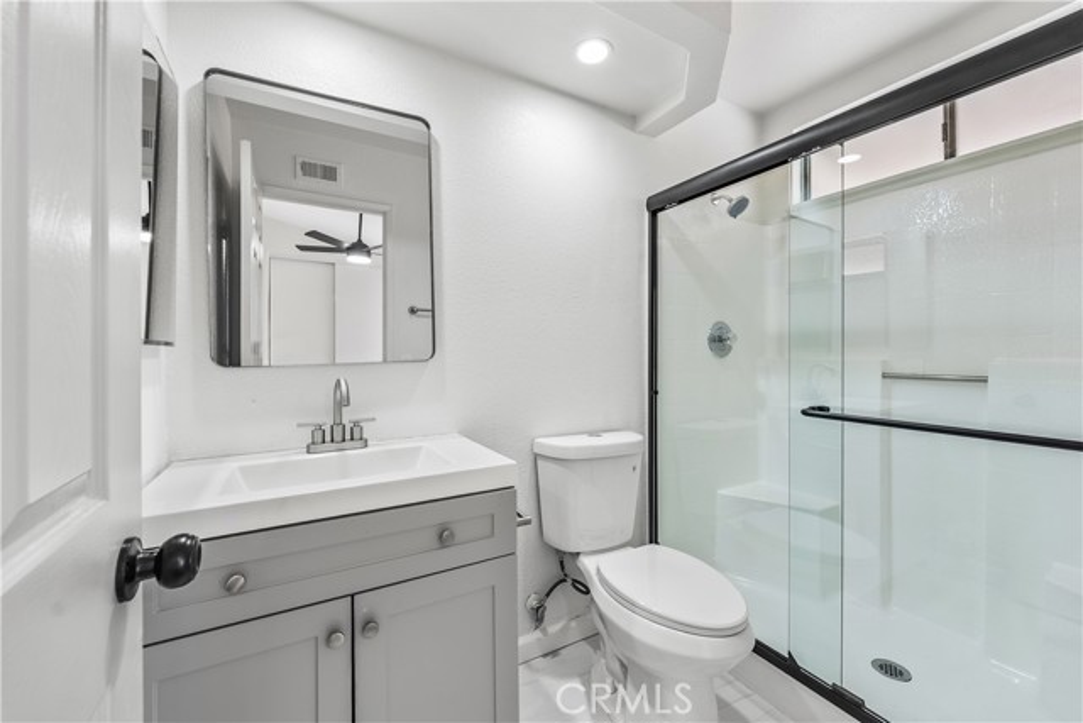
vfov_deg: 81.2
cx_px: 542
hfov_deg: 104.2
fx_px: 421
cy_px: 362
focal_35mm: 14
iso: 320
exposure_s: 1/4
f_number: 7.1
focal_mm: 14
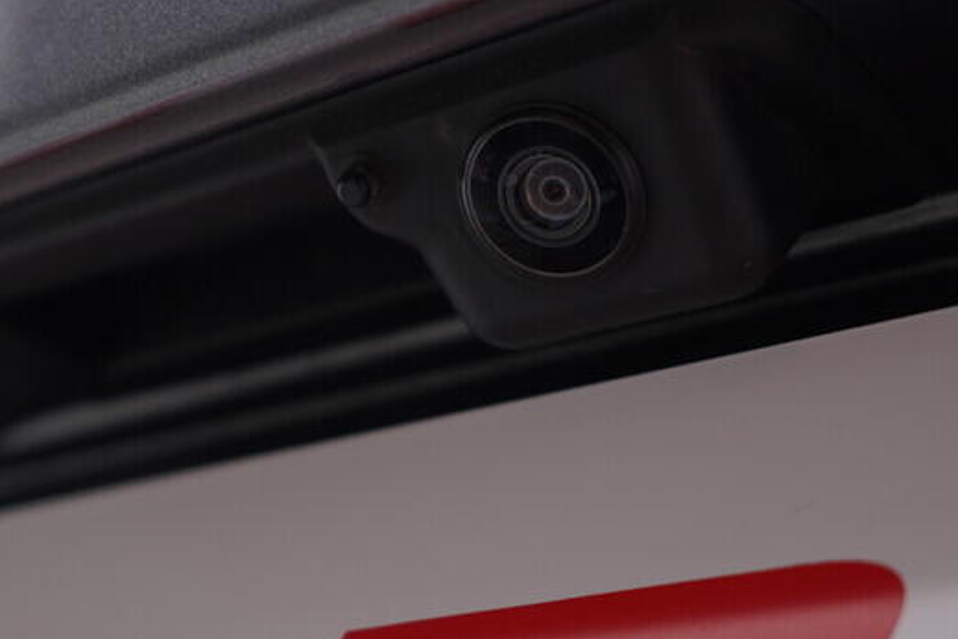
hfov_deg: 28.1
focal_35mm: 71
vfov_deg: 19.2
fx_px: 1889
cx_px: 249
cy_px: 259
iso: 125
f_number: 3.2
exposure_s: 1/50
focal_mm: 24
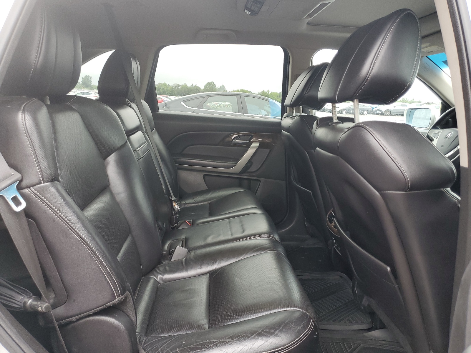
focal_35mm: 26
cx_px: 236
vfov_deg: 53.1
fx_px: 354
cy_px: 176
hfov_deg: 67.3
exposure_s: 1/60.2
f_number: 1.5
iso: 74
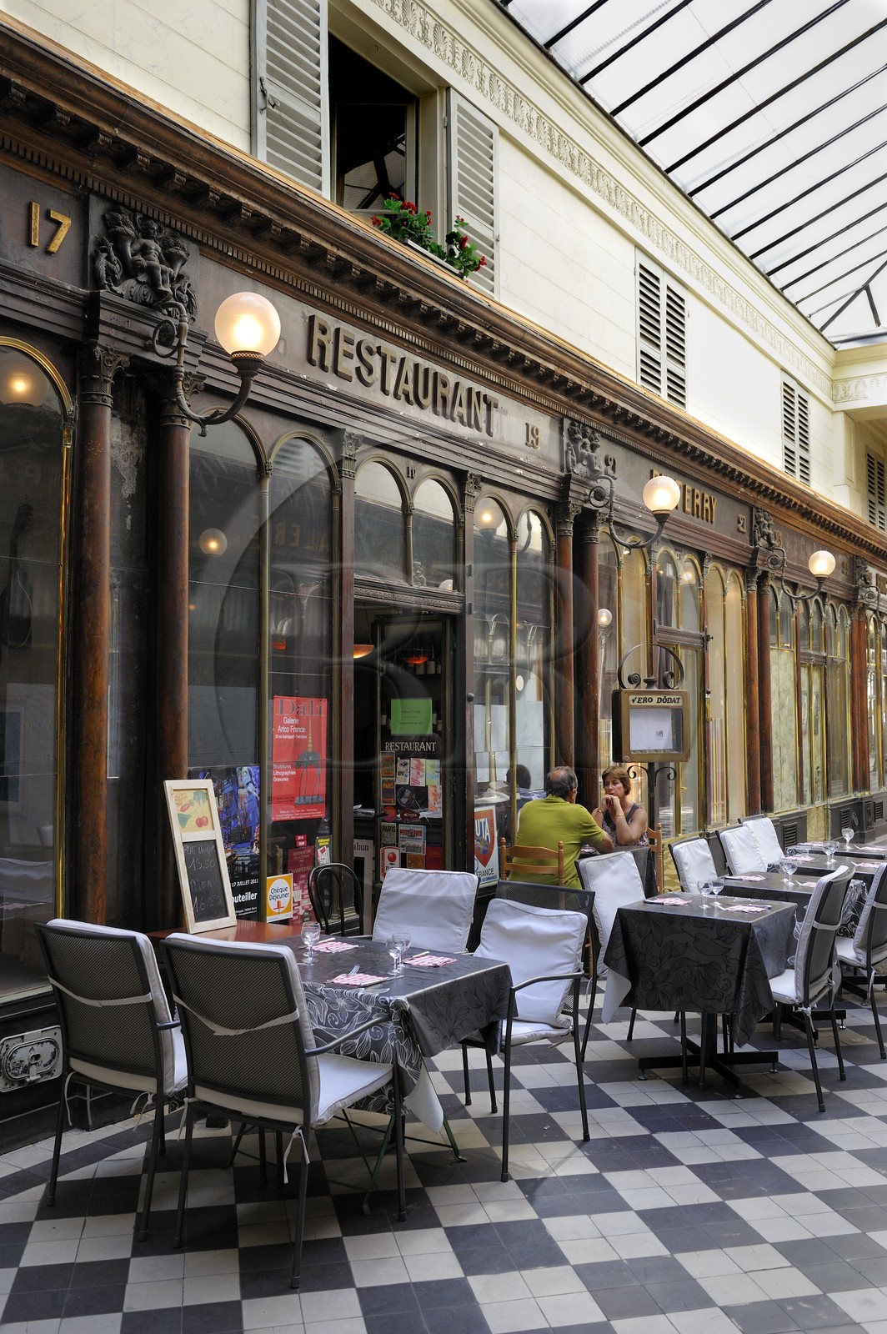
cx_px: 444
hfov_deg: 41.0
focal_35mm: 32
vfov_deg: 58.8
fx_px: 1185
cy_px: 667
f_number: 7.1
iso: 800
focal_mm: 32
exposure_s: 1/80
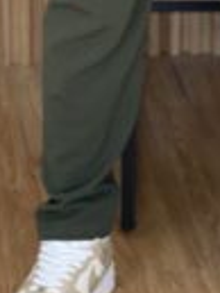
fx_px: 2039
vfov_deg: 7.7
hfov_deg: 6.2
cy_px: -361
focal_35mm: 241
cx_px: 195
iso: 50
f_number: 2
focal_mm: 6
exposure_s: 1/122
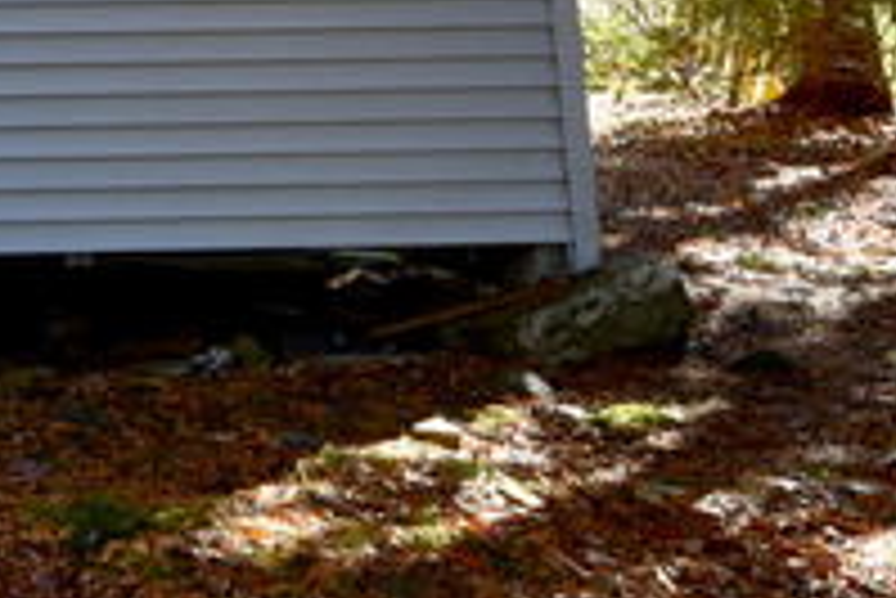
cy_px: -272
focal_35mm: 72
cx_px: -396
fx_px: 1793
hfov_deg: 23.3
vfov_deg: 17.3
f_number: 7.1
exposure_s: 1/200
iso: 800
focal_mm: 14
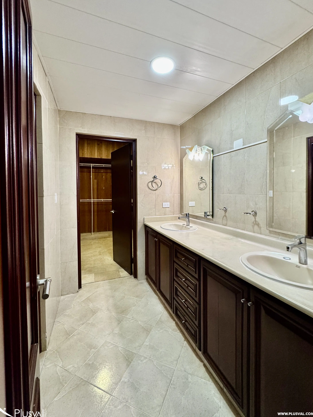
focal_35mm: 15
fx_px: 181
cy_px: 196
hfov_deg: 81.7
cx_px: 159
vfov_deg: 98.1
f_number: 2.2
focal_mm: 2.22
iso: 250
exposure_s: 1/120
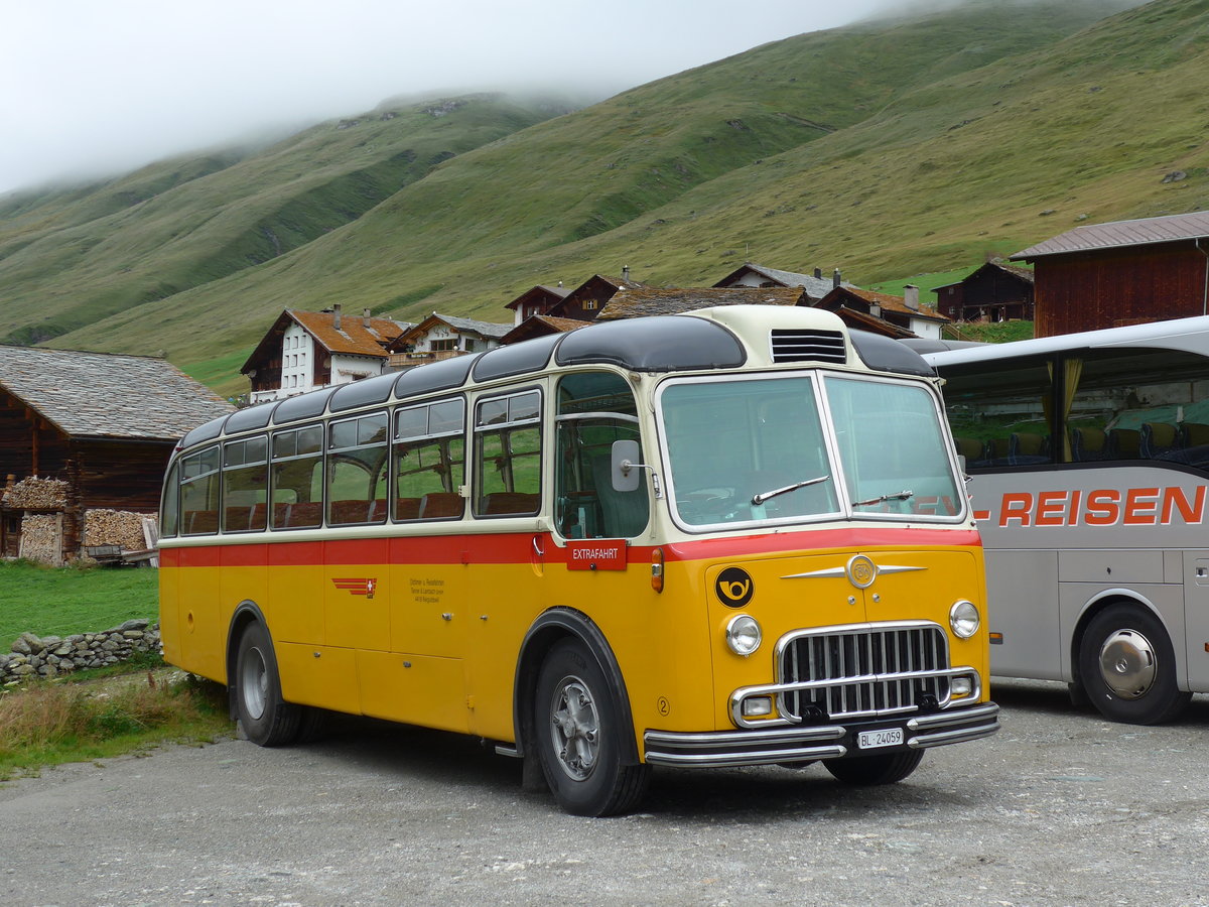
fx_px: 1816
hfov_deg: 36.8
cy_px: 454
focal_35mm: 52
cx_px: 604
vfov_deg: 28.0
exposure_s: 1/500
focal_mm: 10.7
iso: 80
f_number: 3.3
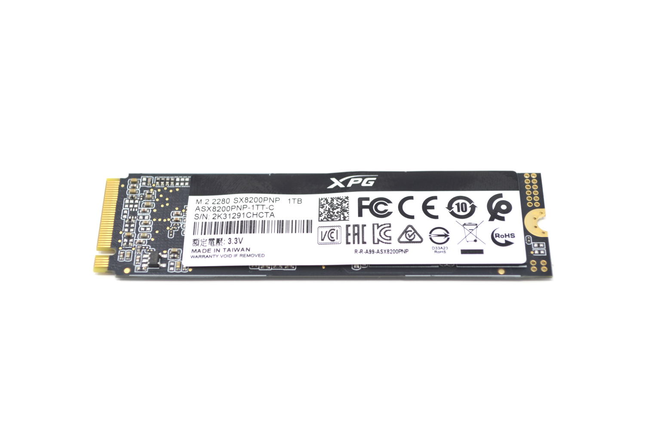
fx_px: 1128
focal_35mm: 63
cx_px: 322
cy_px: 214
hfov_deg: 31.9
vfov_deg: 21.5
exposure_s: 1/80
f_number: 6.3
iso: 200
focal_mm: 42
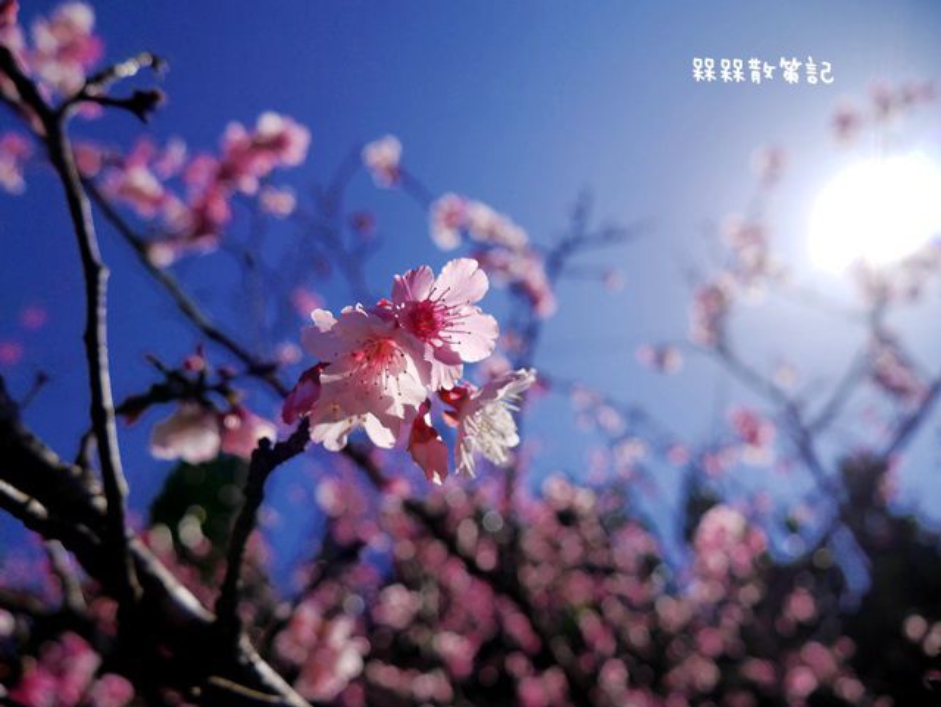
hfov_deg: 63.4
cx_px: 470
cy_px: 354
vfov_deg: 49.8
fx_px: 762
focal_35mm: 28
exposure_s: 1/4000
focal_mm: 14
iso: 160
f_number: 4
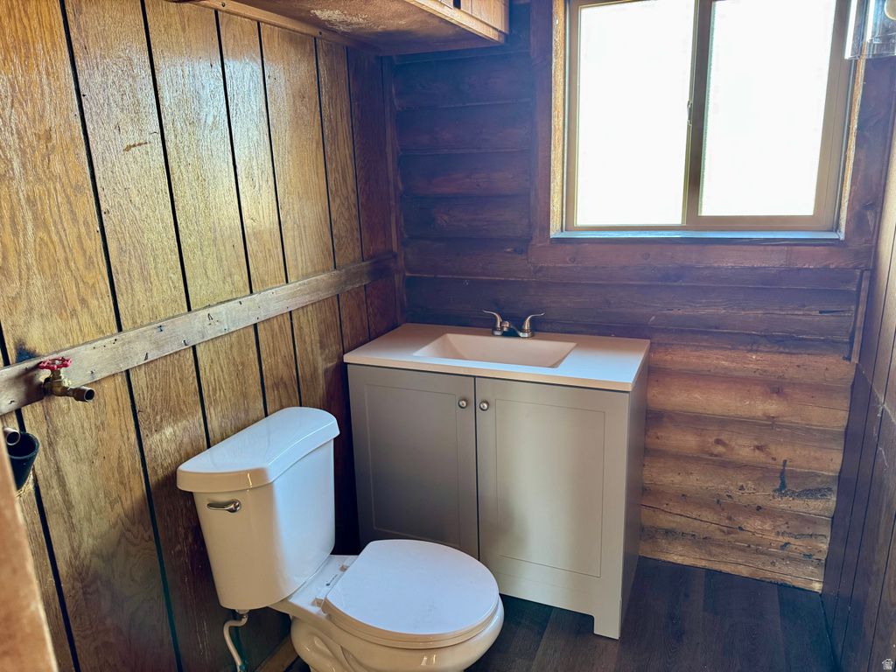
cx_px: 448
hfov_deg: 71.6
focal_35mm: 24
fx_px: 621
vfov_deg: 56.8
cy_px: 336
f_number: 1.78
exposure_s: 1/60
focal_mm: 6.76
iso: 250
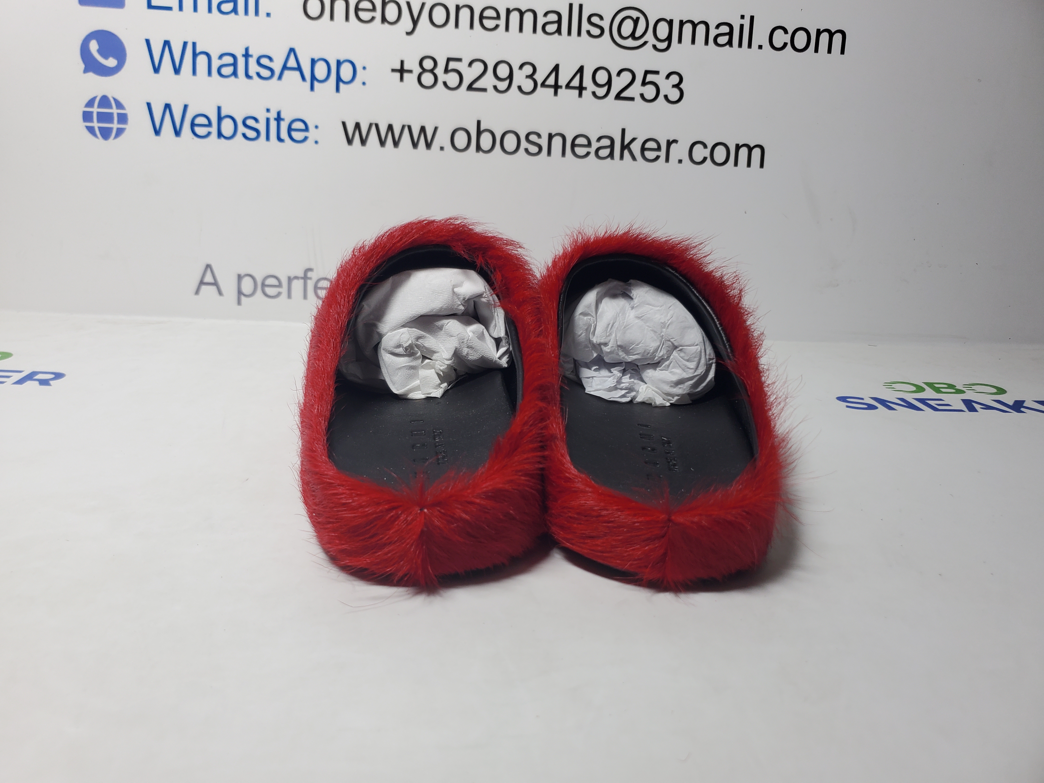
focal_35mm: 26
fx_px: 784
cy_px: 392
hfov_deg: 67.3
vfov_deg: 53.1
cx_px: 522
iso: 50
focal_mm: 4.3
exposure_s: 1/426
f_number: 1.5
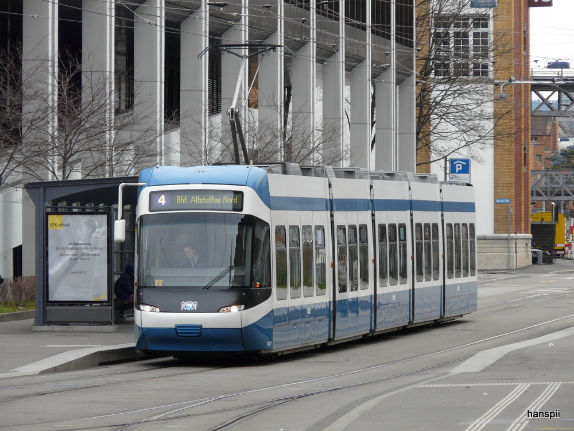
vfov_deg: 5.6
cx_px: 287
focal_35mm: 266
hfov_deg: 7.4
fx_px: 4411
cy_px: 216
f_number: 3.6
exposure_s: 1/100
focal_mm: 43.7
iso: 100
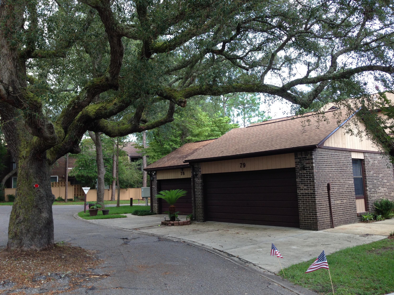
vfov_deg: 42.9
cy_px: 148
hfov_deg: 55.4
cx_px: 197
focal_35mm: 33
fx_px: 376
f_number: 2.4
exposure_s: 1/120
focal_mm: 4.12
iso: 64
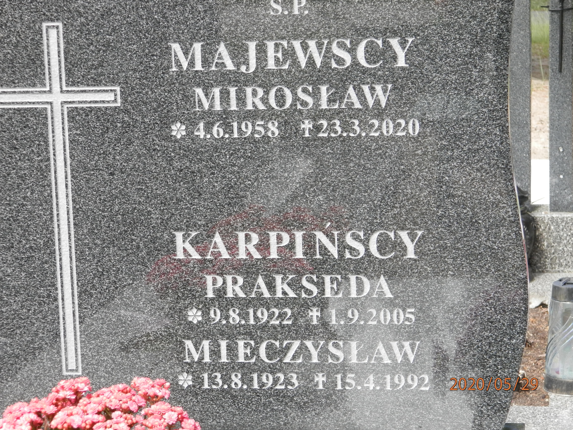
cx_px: 286
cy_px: 215
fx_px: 1755
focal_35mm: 106
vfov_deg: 14.0
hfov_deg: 18.5
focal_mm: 19
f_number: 4.5
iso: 160
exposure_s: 1/160
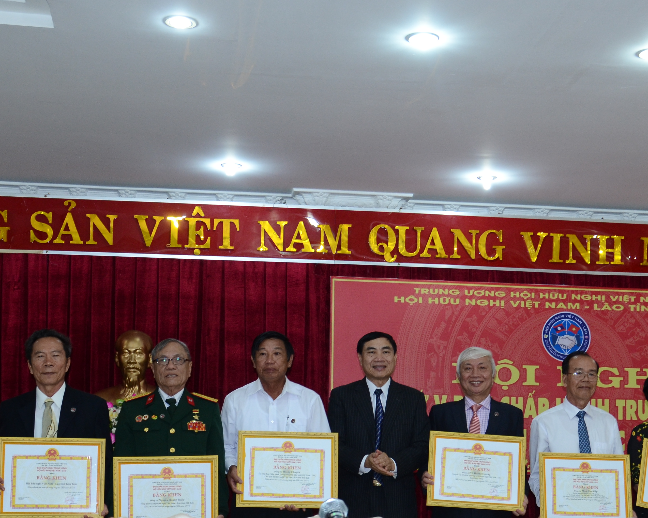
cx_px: 412
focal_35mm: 68
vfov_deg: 22.3
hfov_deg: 27.8
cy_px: 394
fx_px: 1302
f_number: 4.5
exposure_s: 1/40
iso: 500
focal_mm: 25
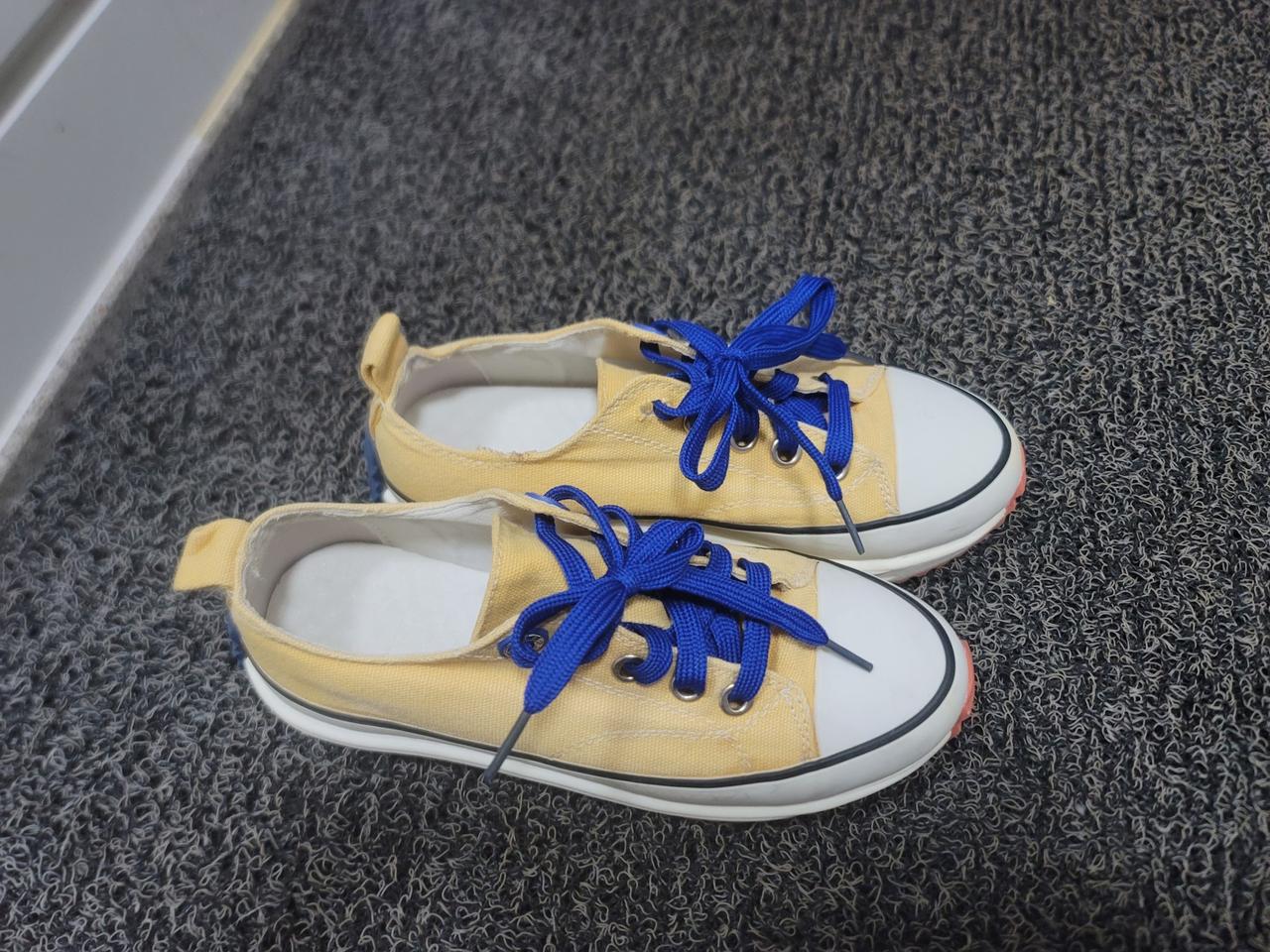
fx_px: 917
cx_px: 635
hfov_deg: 69.4
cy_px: 476
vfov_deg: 54.9
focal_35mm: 25
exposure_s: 1/40
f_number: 1.8
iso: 500
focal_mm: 7
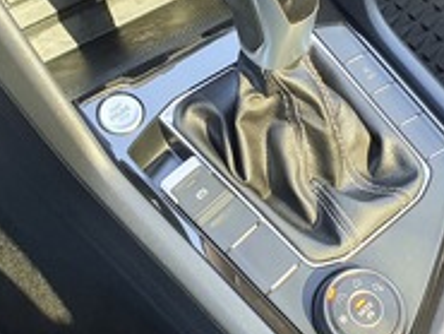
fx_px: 757
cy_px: 136
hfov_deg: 32.5
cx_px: 274
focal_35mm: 59
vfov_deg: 24.8
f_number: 2.4
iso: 200
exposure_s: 1/60
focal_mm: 4.3
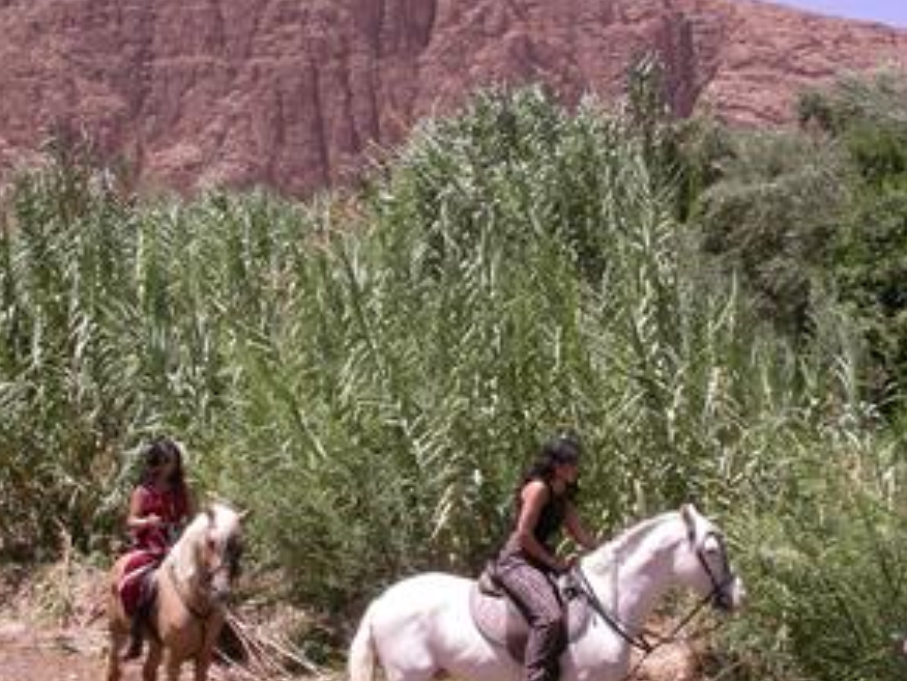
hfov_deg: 36.8
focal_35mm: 52
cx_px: 447
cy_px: 392
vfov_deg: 28.0
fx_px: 1362
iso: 100
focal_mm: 7.85
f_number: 7.5
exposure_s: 1/250
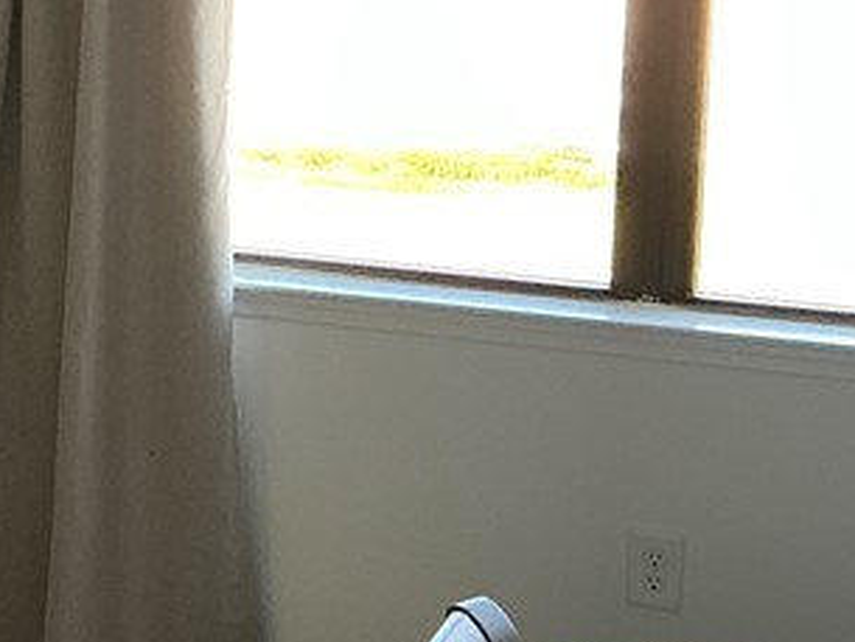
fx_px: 2323
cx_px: -213
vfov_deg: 15.6
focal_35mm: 94
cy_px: 81
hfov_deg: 19.5
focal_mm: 3
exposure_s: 1/60
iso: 125
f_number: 1.8
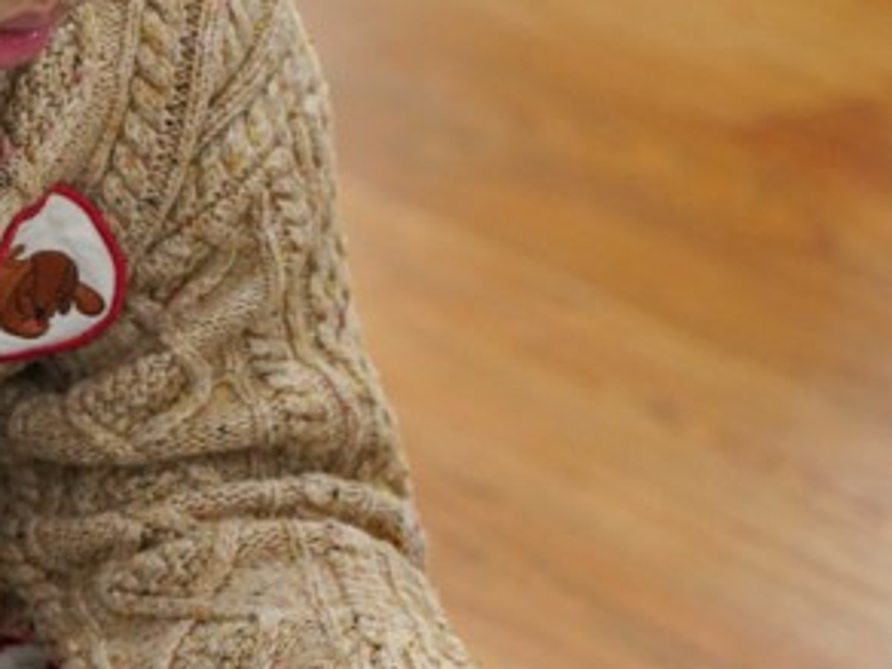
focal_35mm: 374
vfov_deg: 4.0
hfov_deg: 5.3
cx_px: 40
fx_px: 9637
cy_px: 254
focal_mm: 126
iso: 1600
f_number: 4
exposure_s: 1/160
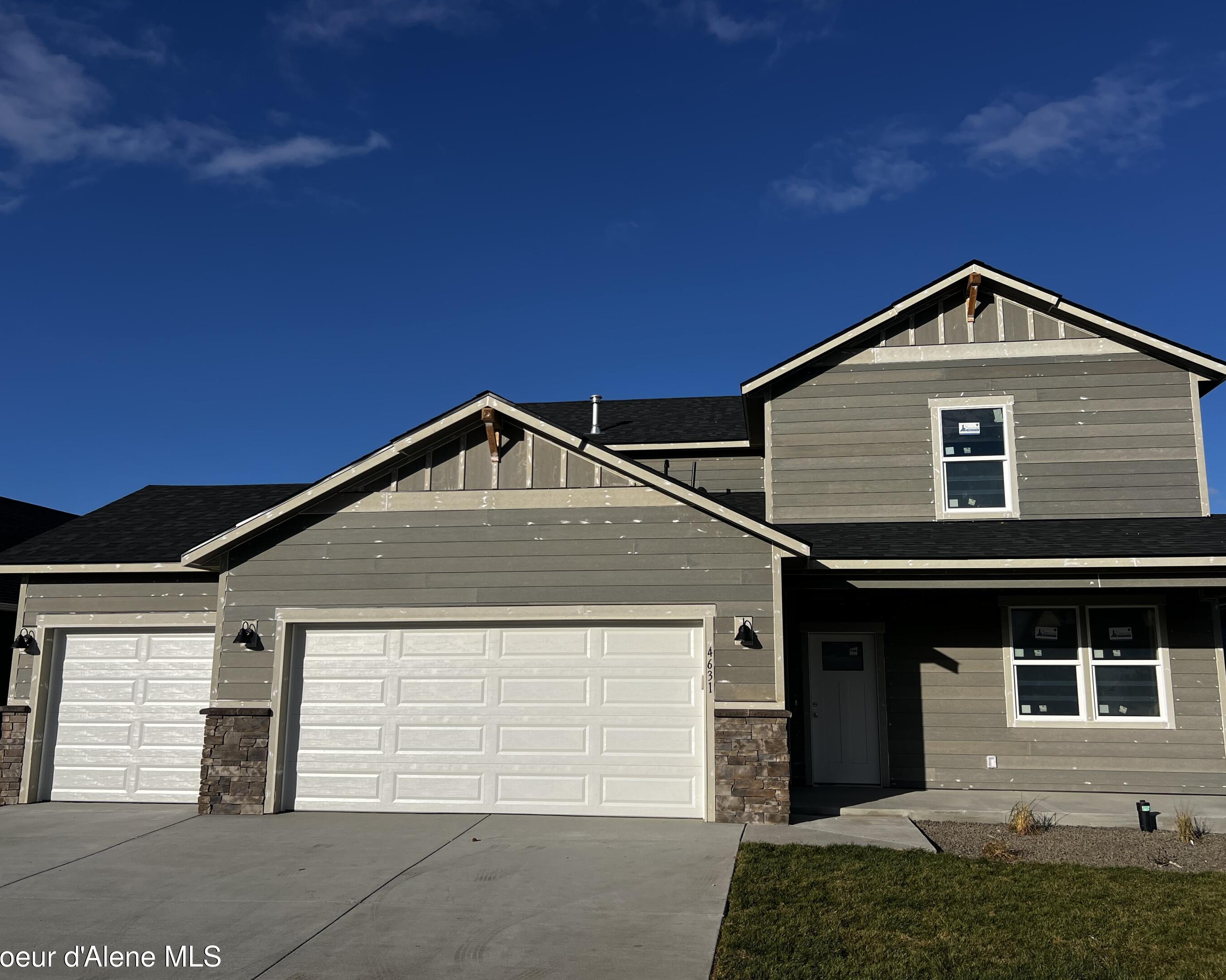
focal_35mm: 28
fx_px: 1016
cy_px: 496
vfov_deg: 51.5
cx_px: 652
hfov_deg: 62.2
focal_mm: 5.7
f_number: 1.5
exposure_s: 1/8000
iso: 50
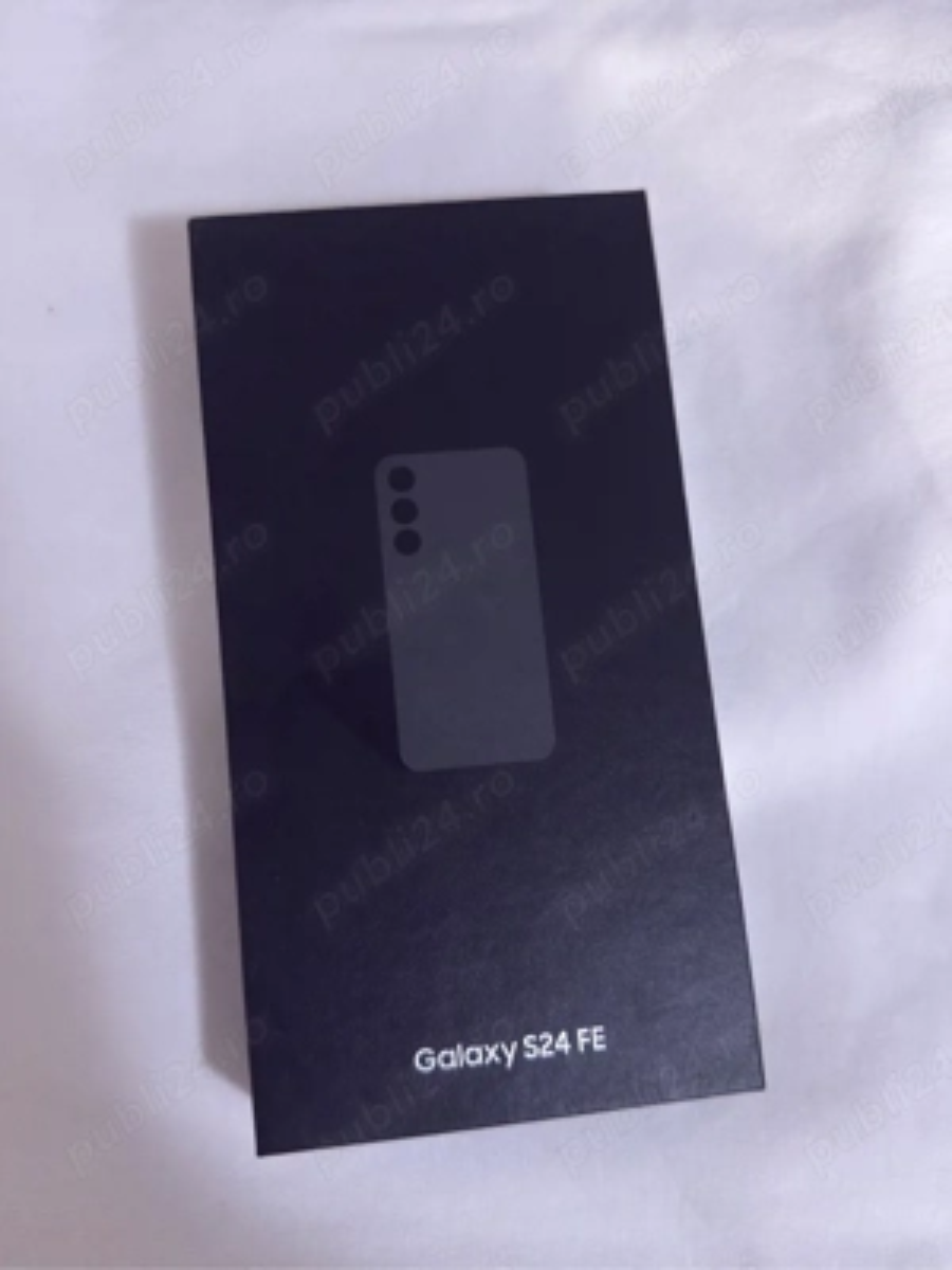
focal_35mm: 29
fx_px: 1063
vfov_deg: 61.7
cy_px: 635
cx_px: 476
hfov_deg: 48.2
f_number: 1.78
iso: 400
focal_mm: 6.76
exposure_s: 1/33
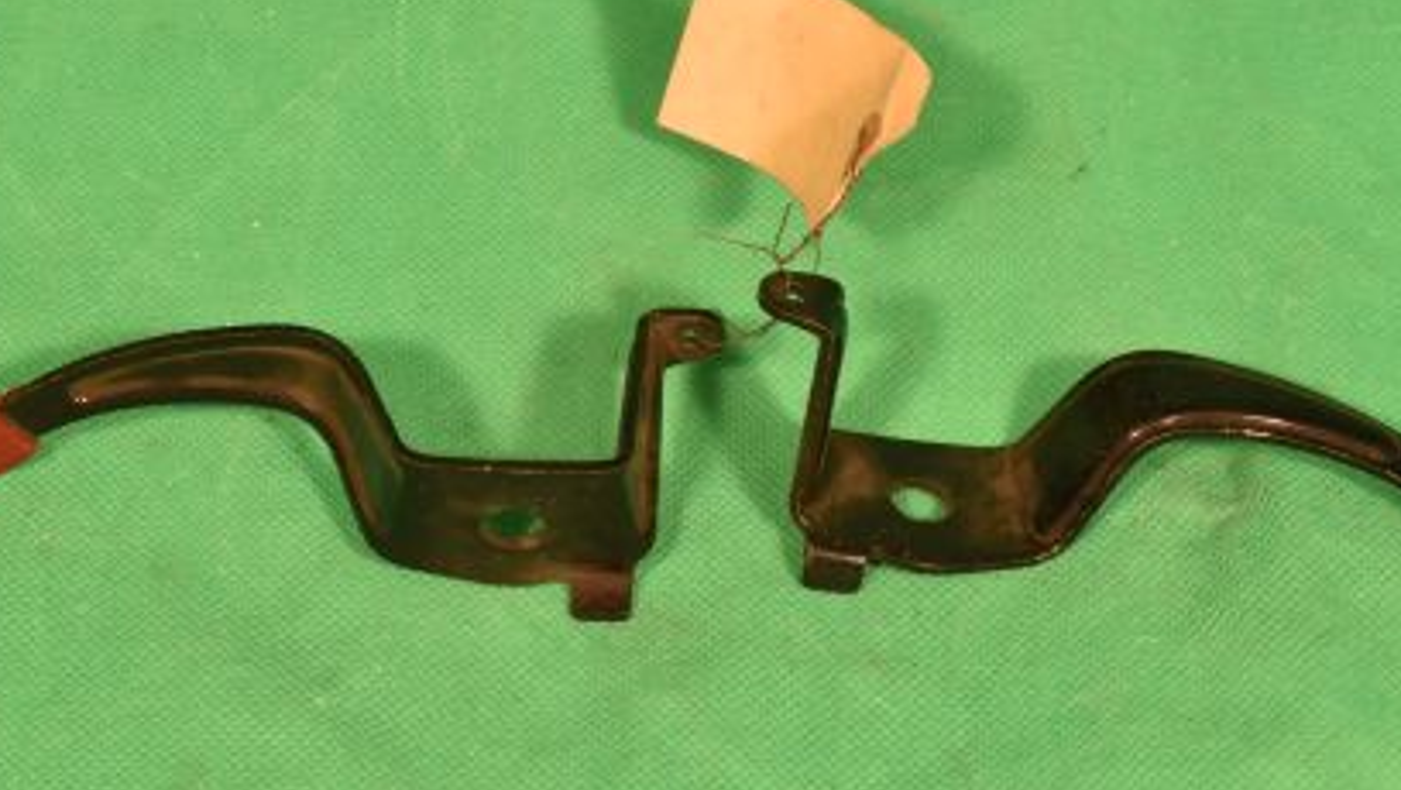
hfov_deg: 22.0
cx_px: 762
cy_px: 392
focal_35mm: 97
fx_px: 3605
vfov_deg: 12.5
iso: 900
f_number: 14
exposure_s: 1/60
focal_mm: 42
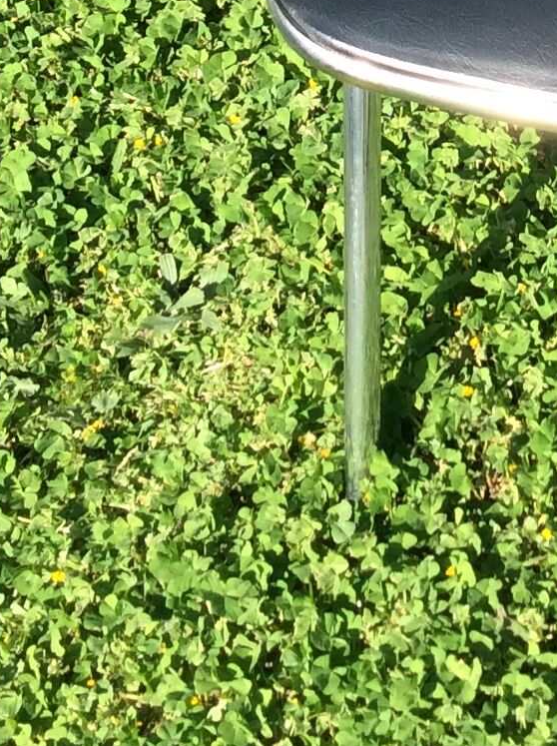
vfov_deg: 16.5
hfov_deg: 12.9
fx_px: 2388
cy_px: -287
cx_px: 697
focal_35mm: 111
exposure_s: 1/643
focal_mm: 3.3
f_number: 2.4
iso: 32
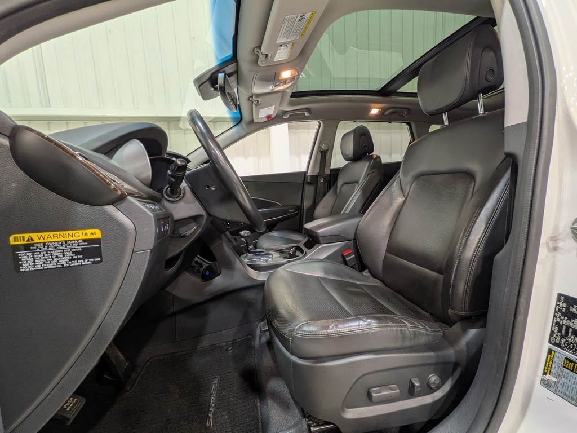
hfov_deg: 102.1
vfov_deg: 85.7
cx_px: 288
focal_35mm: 14
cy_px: 216
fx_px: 233
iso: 57
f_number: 2.2
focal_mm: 1.83
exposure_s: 1/25
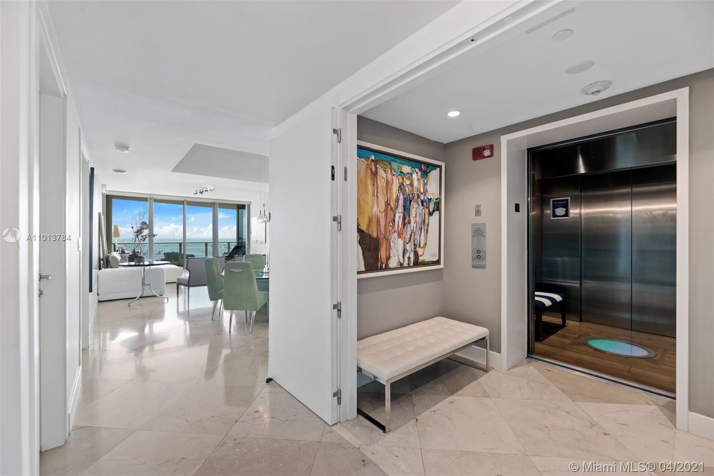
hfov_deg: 104.3
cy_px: 238
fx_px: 278
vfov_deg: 81.2
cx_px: 357
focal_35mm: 14
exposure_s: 1/6
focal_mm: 14
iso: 320
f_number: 7.1
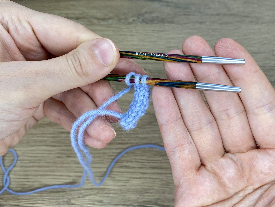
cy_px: 94
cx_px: 151
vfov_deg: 42.9
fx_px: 262
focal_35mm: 33
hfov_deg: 55.2
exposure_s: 1/100
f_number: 1.8
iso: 40
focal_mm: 4.25
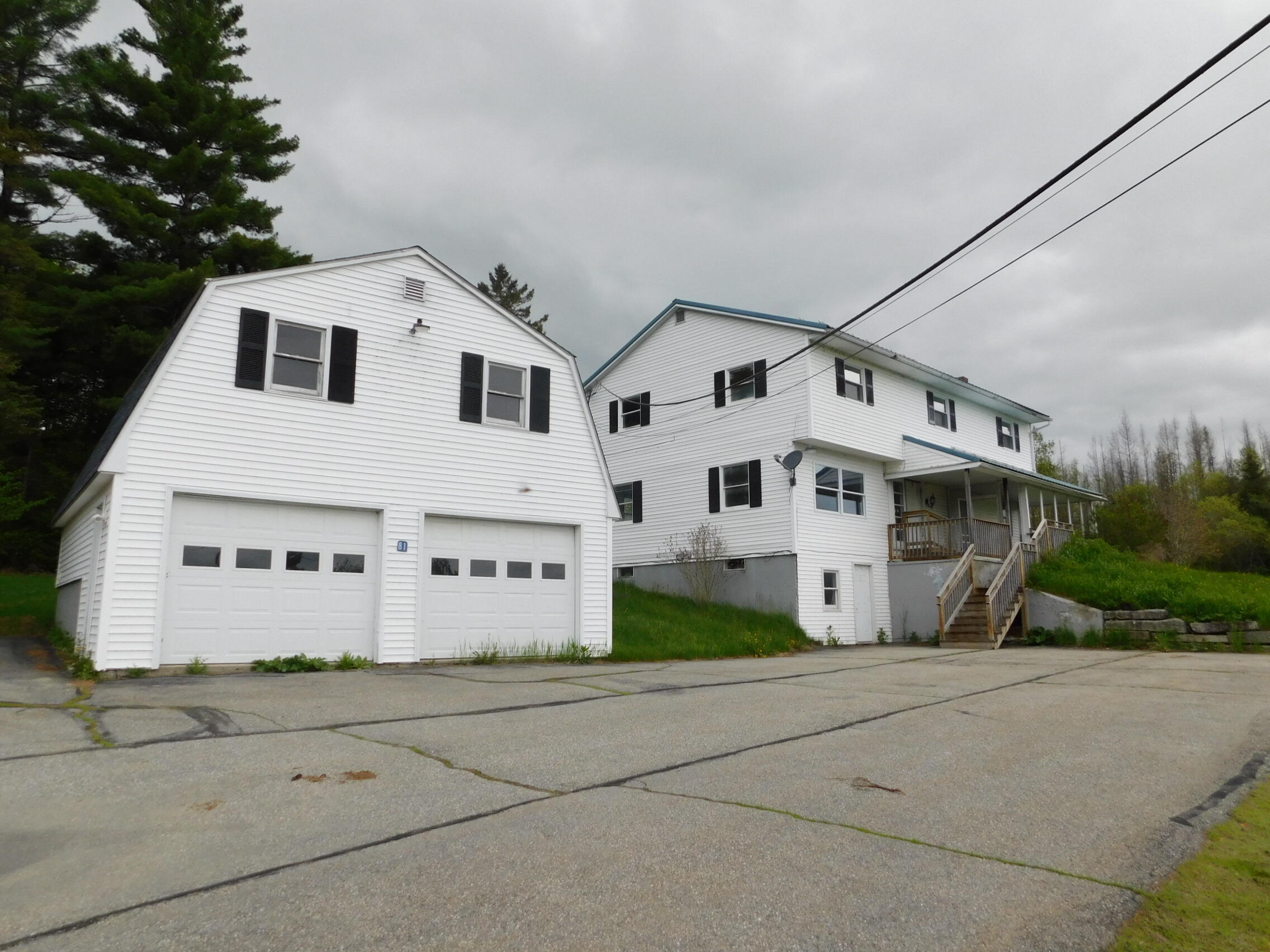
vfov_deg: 56.8
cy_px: 476
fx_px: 881
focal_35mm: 24
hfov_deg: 71.6
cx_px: 635
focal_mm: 4.1
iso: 125
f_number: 3
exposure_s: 1/500
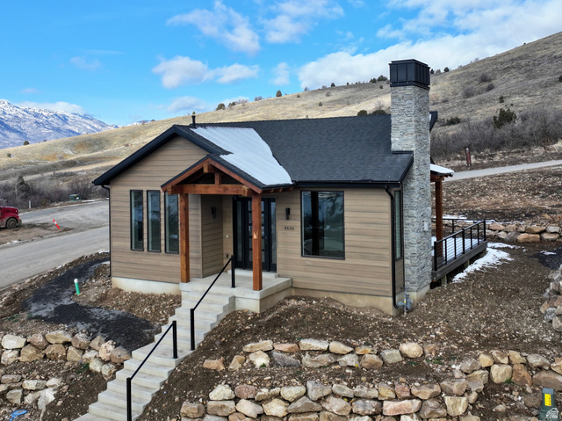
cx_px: 281
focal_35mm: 24
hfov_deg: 71.6
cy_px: 210
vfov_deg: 56.8
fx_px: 389
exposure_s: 1/2000
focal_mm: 12.29
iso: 190
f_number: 2.8
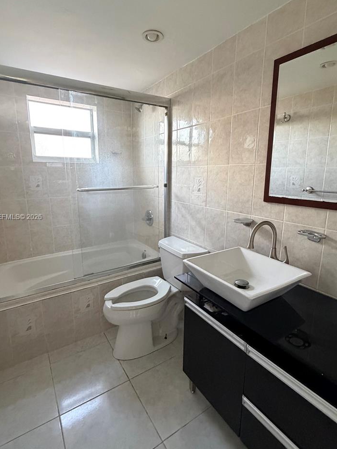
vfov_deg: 87.7
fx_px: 234
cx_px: 169
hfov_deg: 71.6
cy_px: 218
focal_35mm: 18
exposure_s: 1/60
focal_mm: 2.22
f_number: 2.2
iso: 640
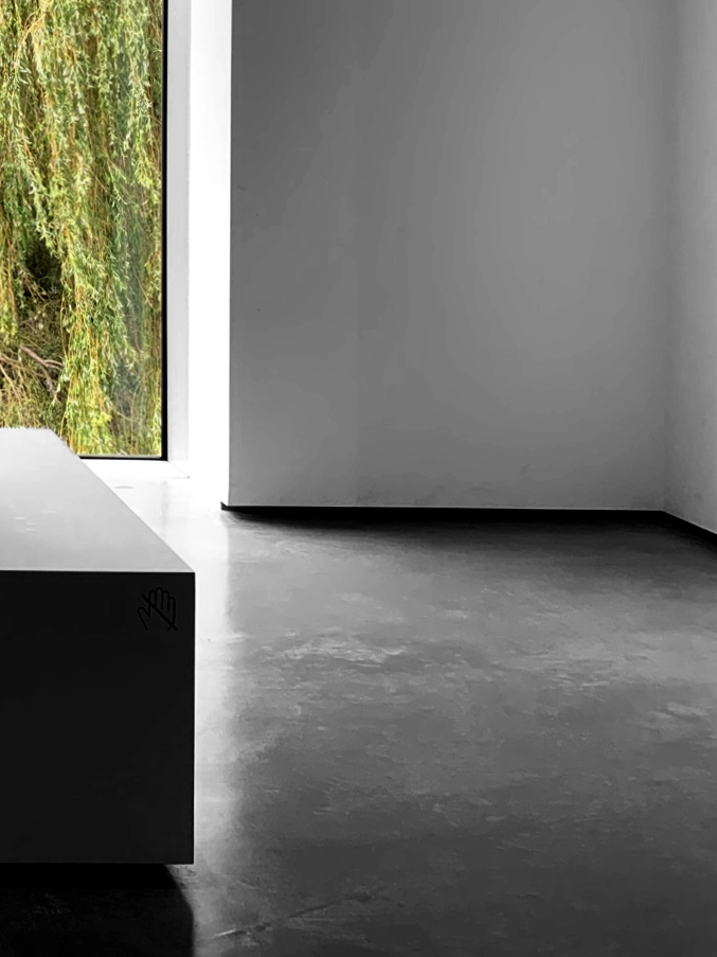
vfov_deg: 31.7
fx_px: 1630
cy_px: 167
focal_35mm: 59
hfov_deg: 21.6
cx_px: -293
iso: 25
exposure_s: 1/124
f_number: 1.8
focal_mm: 4.2
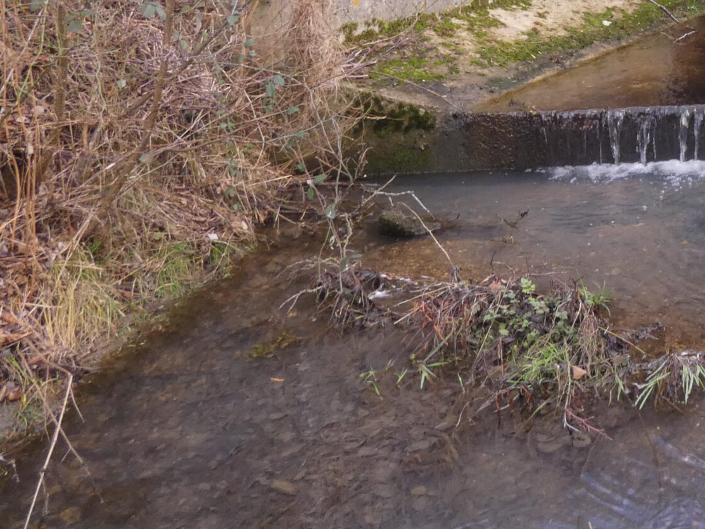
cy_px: -49
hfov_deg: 36.0
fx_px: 937
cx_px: 748
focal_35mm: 46
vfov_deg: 28.7
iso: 160
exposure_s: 1/60
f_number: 5
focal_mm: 3.6
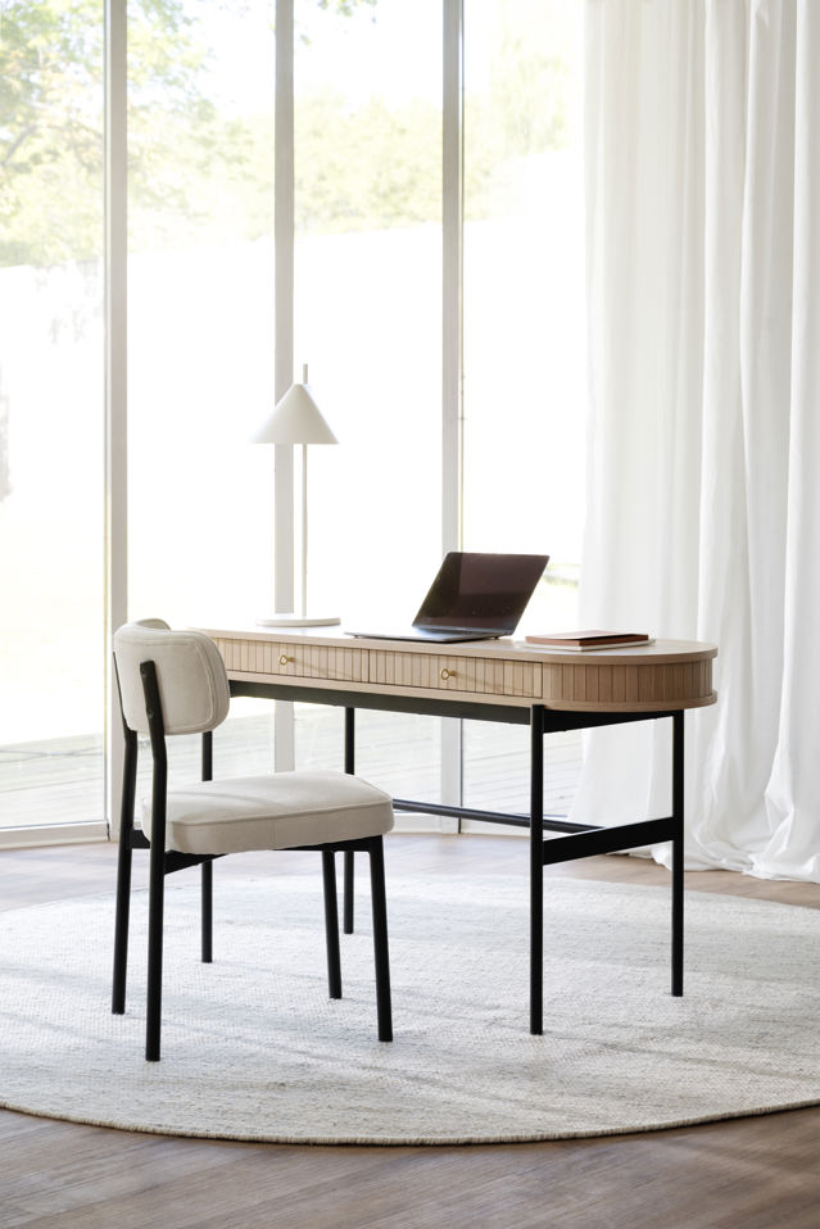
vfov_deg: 31.0
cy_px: 614
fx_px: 2220
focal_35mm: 65
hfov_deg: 20.9
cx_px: 410
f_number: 6.3
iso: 250
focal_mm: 65
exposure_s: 1/40
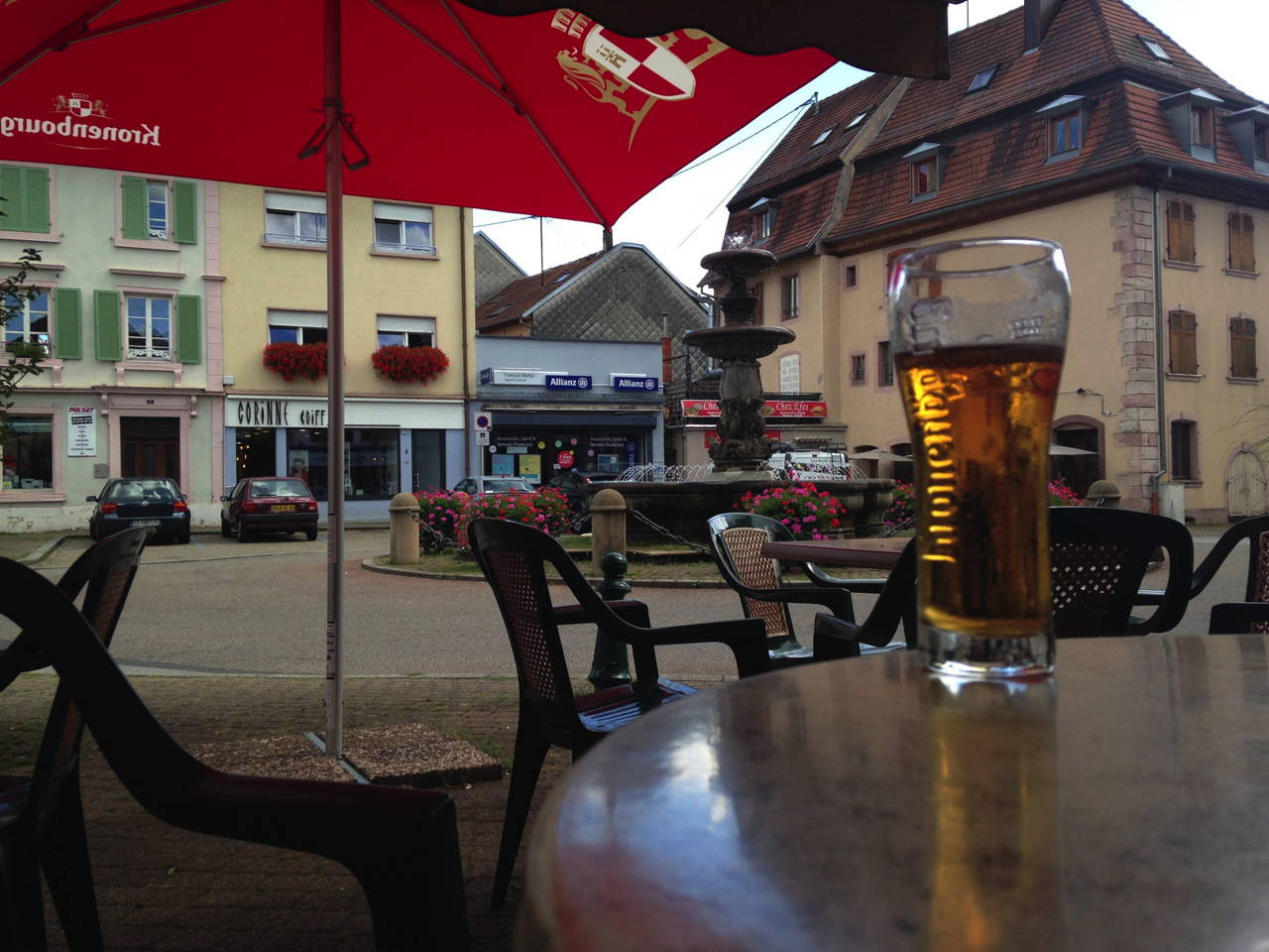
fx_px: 1210
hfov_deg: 55.4
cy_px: 476
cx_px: 634
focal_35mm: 33
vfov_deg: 42.9
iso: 50
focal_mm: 4.12
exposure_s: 1/404
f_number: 2.4
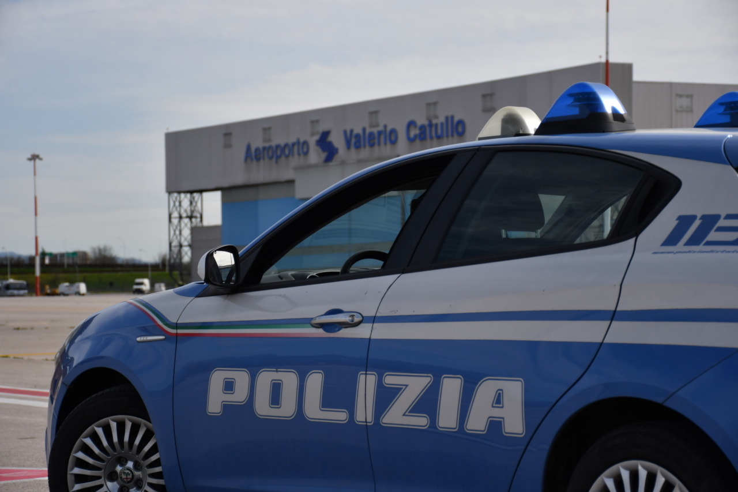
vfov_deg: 15.2
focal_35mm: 90
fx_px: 1845
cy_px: 246
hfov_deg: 22.6
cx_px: 369
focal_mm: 60
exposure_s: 1/4000
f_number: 5
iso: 400
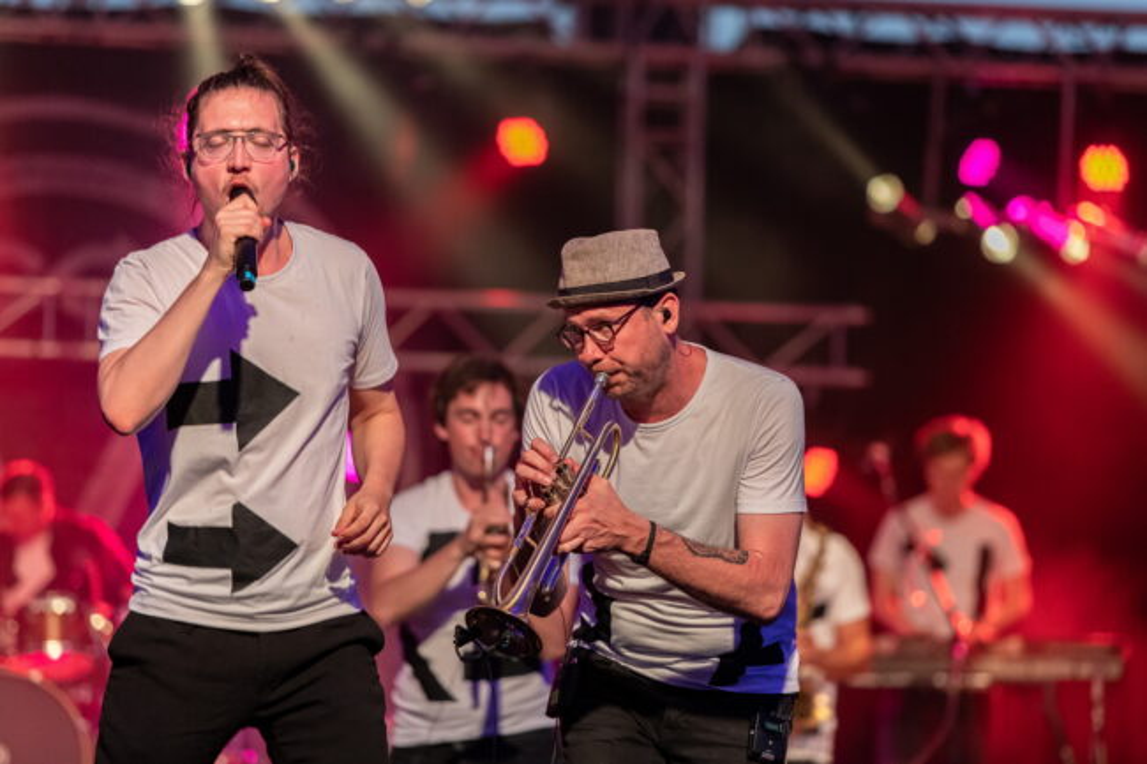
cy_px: 382
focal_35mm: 175
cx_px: 574
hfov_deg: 11.7
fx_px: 5574
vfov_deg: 7.8
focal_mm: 175
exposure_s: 1/250
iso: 2200
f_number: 2.8
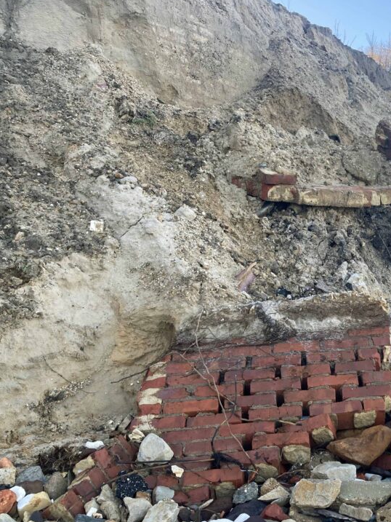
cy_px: 274
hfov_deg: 34.1
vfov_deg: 46.8
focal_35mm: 40
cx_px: 348
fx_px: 602
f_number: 1.8
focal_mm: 3.99
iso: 25
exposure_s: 1/122
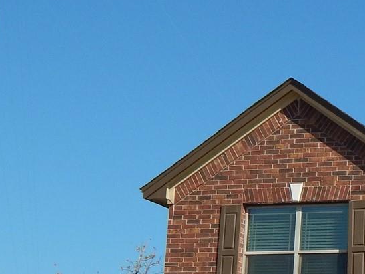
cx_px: 668
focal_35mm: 131
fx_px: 1381
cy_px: 374
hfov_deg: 13.4
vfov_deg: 11.0
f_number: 6.7
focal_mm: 6.1
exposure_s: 1/500
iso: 125
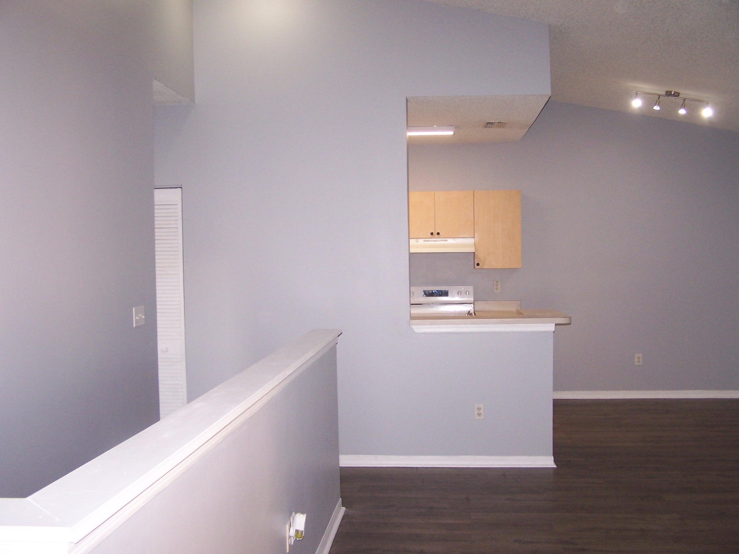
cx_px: 370
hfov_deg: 49.0
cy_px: 277
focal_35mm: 38
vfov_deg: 37.7
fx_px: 811
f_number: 2.8
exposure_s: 1/60
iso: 140
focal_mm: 6.3
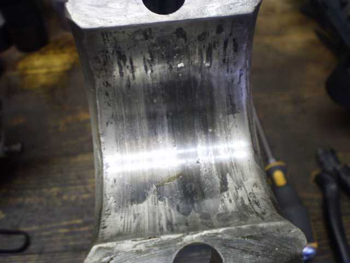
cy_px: 132
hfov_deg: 51.4
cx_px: 175
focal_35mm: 36
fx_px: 364
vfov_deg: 39.7
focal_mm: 6.3
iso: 125
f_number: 3.1
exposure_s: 1/10
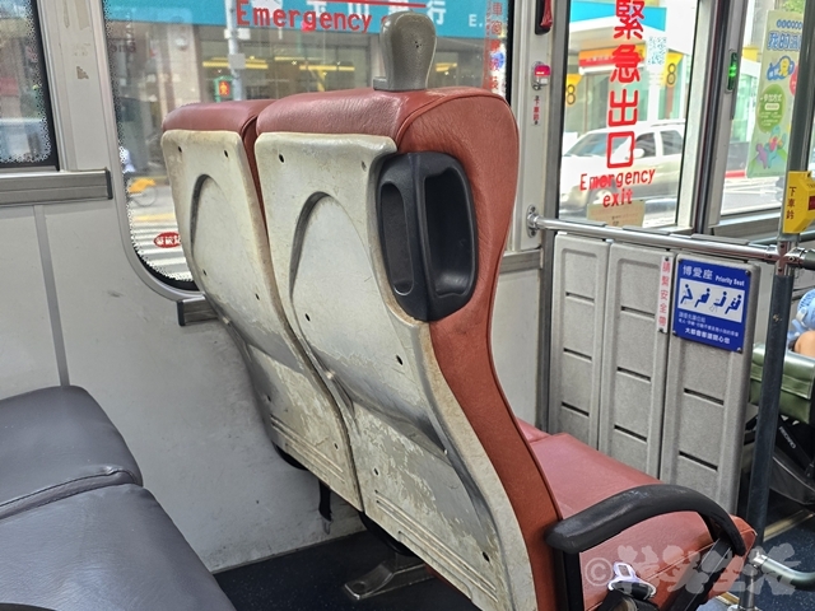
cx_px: 408
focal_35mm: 23
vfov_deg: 58.9
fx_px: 542
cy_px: 306
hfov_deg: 73.9
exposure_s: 1/180
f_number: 1.7
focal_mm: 6.3
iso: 200
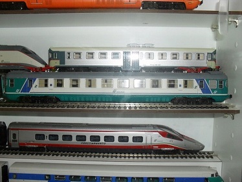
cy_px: 91
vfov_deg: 40.7
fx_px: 245
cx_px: 121
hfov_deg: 52.6
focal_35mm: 35
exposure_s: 1/45
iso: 200
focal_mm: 6.3
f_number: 3.2
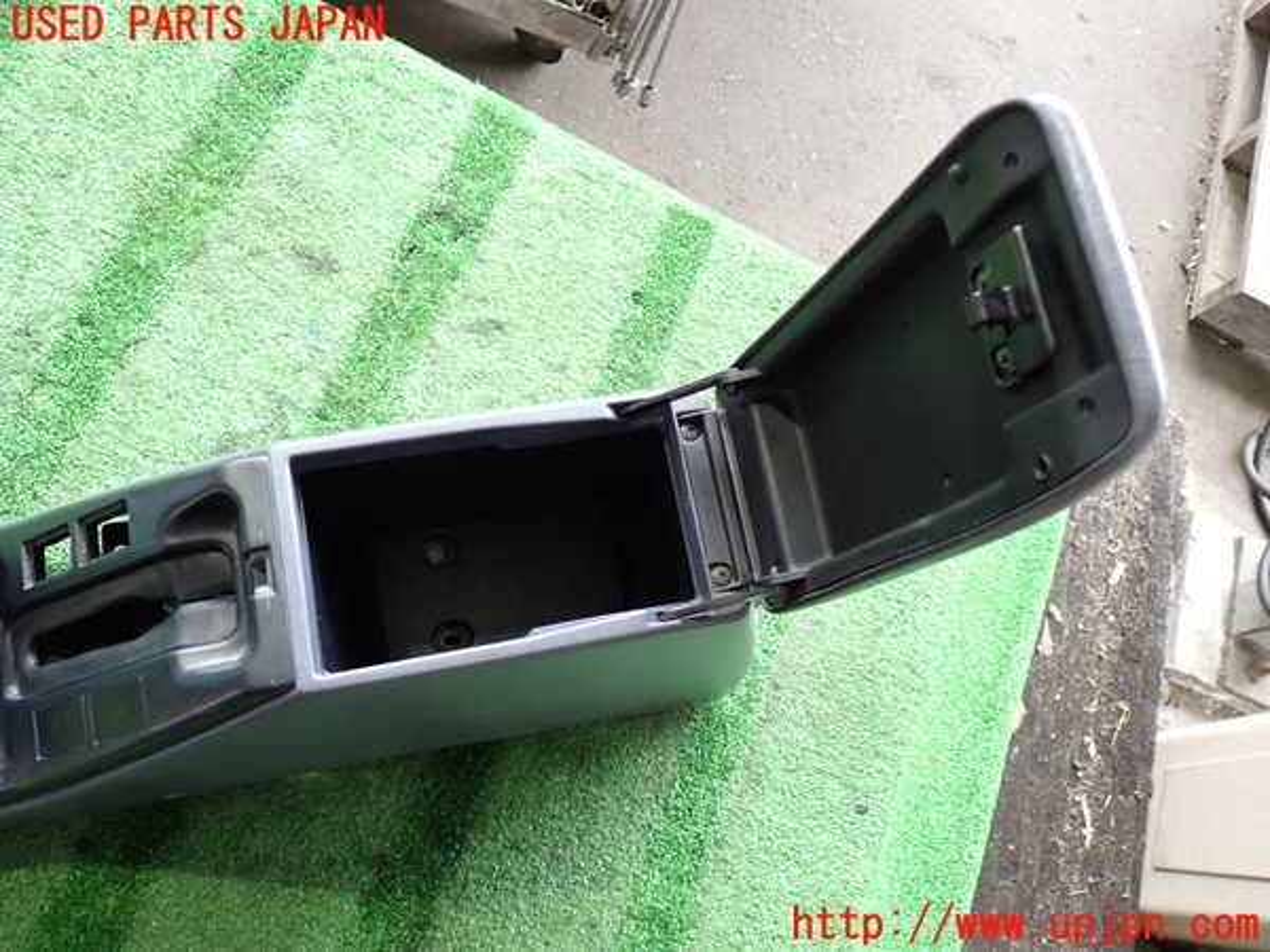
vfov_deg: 46.8
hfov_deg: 60.0
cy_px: 476
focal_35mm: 30
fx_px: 1101
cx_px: 635
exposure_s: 1/30
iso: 200
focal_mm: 5.4
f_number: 2.3
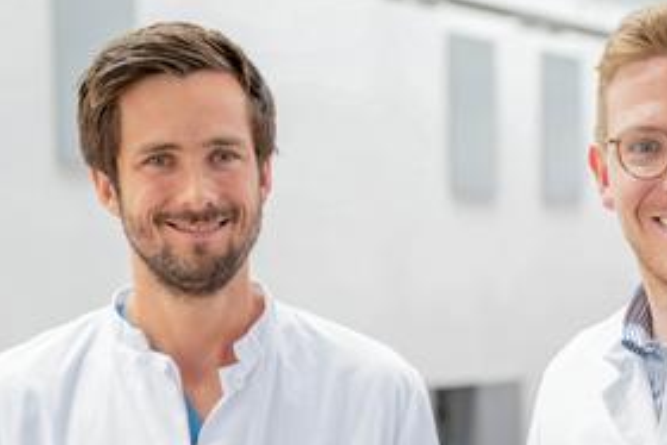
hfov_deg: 16.3
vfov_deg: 10.9
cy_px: 432
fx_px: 2317
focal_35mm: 125
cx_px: 465
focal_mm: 50
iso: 400
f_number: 2.8
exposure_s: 1/200
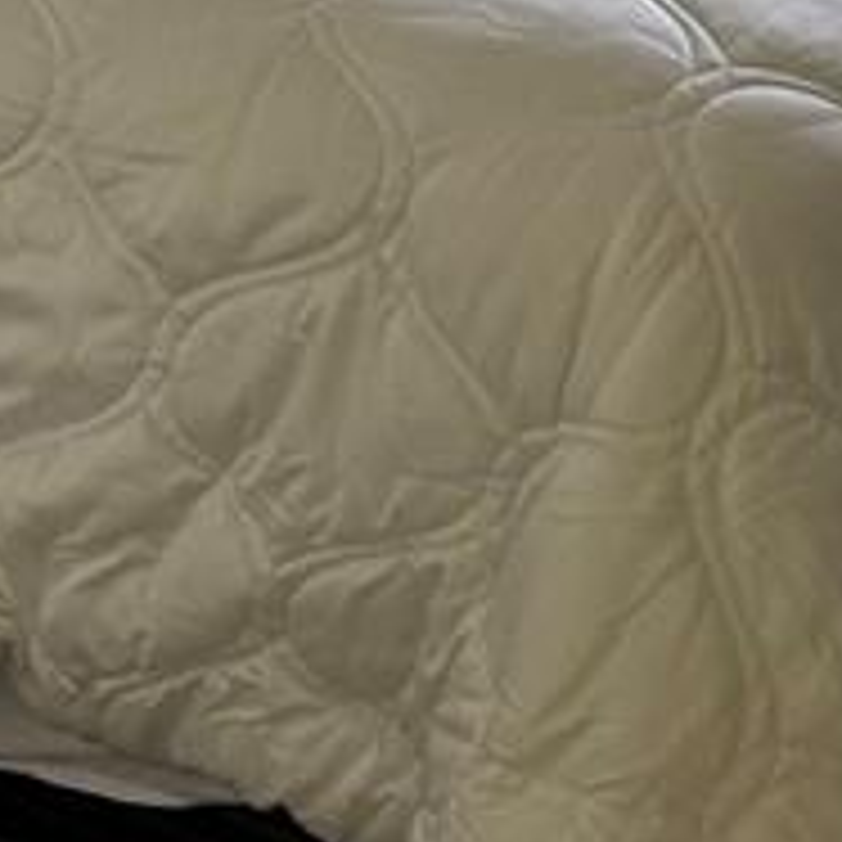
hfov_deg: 12.6
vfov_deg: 11.4
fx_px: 3743
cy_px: -914
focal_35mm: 136
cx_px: 964
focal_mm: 6.76
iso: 200
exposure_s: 1/60
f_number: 1.78
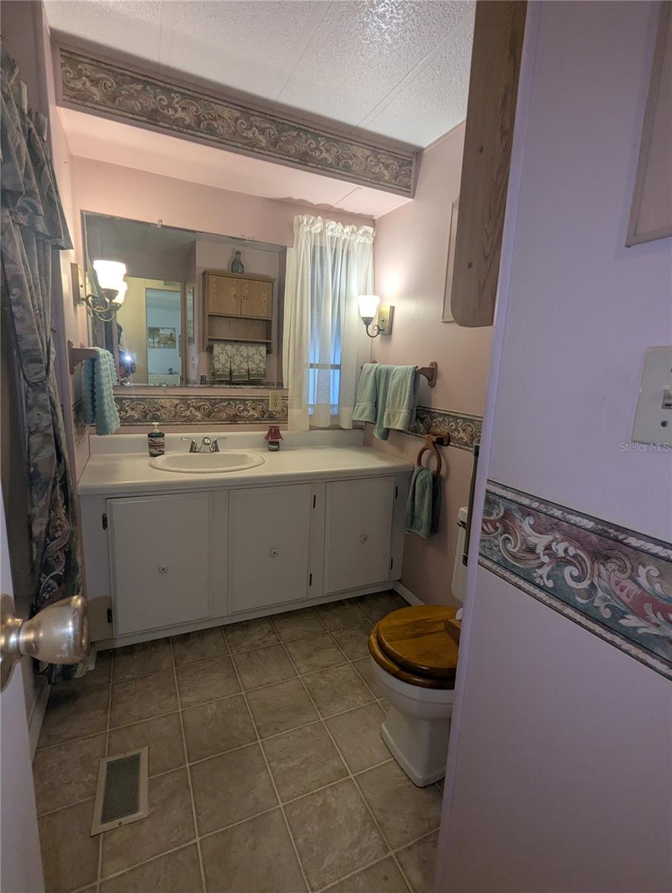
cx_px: 336
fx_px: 413
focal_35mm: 16
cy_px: 446
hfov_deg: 78.2
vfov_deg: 94.4
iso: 133
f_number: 2.2
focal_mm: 2.35
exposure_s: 1/104
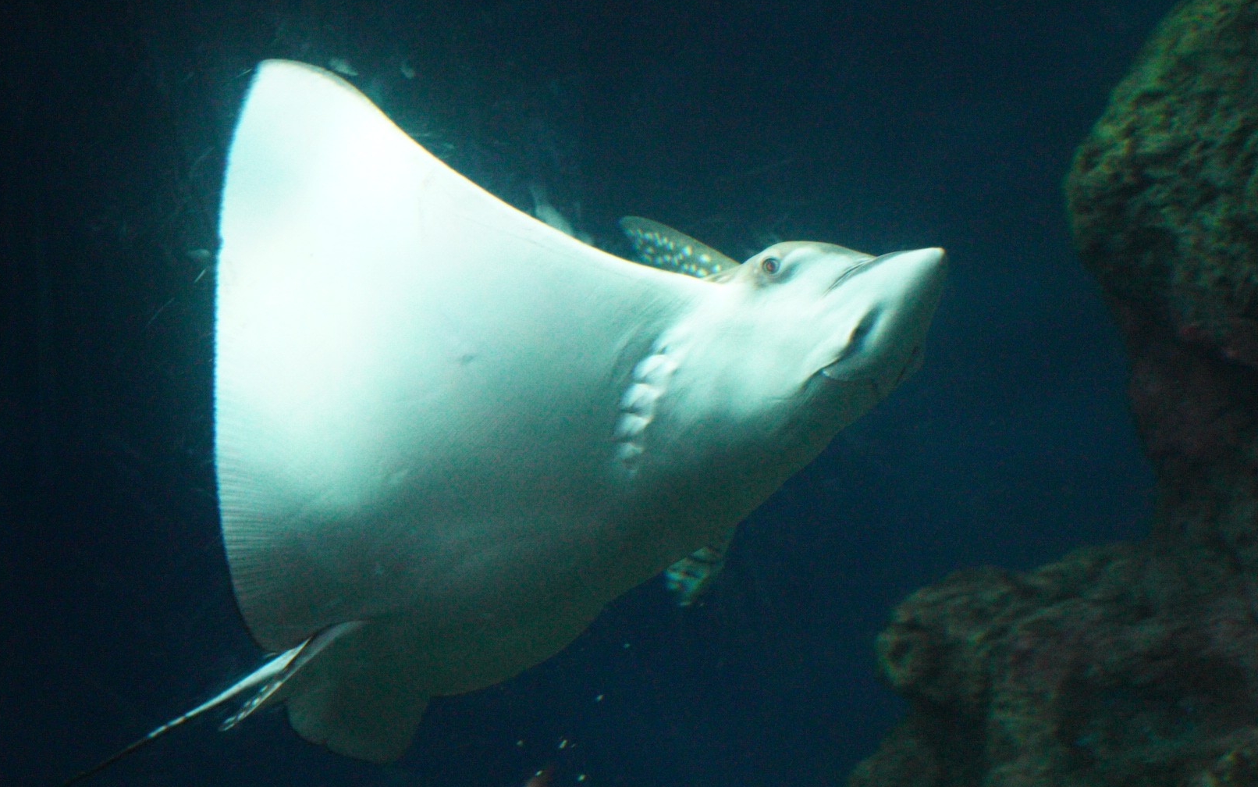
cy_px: 411
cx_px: 628
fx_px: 4732
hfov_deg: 15.1
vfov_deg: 9.5
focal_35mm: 138
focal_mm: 90
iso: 8000
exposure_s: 1/160
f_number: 3.2
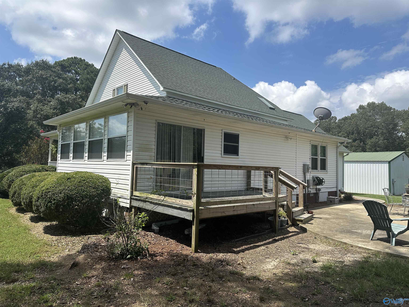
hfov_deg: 71.6
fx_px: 284
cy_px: 154
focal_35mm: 24
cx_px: 204
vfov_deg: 56.8
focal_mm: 6.86
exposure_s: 1/4016
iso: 80
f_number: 1.78
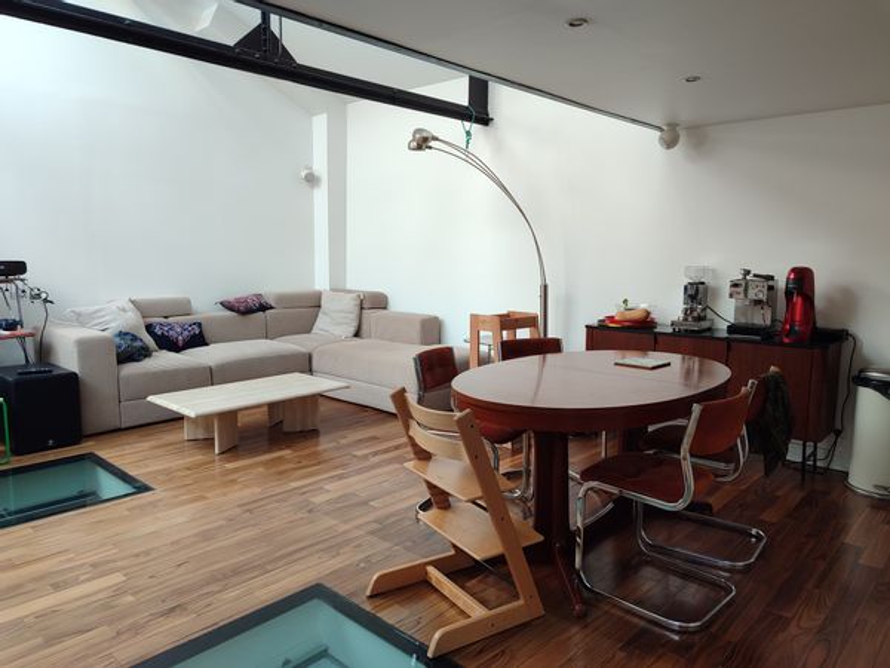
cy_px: 334
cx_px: 445
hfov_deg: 69.4
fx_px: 643
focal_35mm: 25
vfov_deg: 54.9
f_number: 1.89
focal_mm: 5.95
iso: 198
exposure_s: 1/100
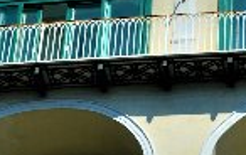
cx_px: 133
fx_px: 1008
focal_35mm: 150
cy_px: 408
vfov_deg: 7.9
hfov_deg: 13.9
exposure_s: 1/125
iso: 100
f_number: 11
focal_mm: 18
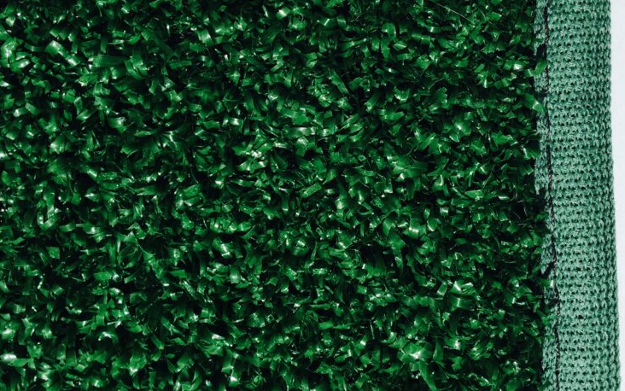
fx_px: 733
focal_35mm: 43
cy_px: 74
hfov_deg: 46.2
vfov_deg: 29.2
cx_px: 325
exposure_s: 1/791
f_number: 2.2
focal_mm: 4.15
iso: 32
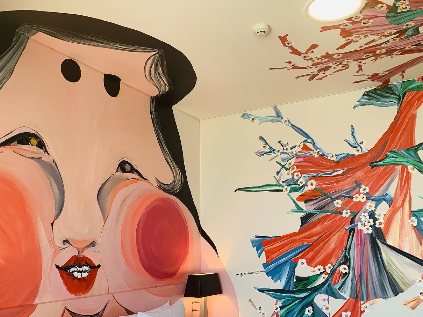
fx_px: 403
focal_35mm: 33
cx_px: 197
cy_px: 169
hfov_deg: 55.3
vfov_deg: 42.9
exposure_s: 1/100
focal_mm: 4.25
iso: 64
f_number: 1.8
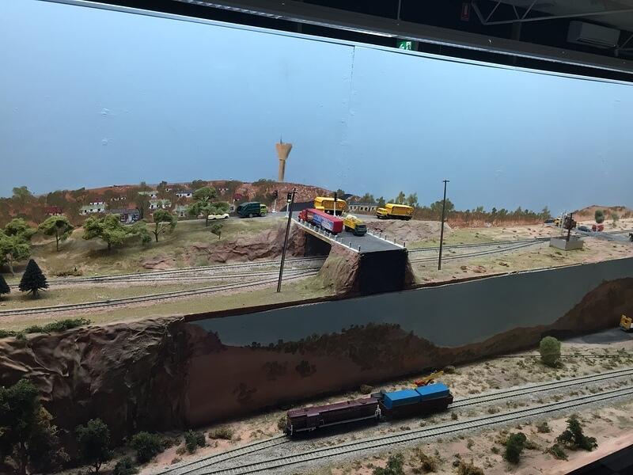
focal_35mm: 29
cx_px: 316
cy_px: 238
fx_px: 530
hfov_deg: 61.7
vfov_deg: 48.2
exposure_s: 1/33
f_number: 2.2
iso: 80
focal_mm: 4.15
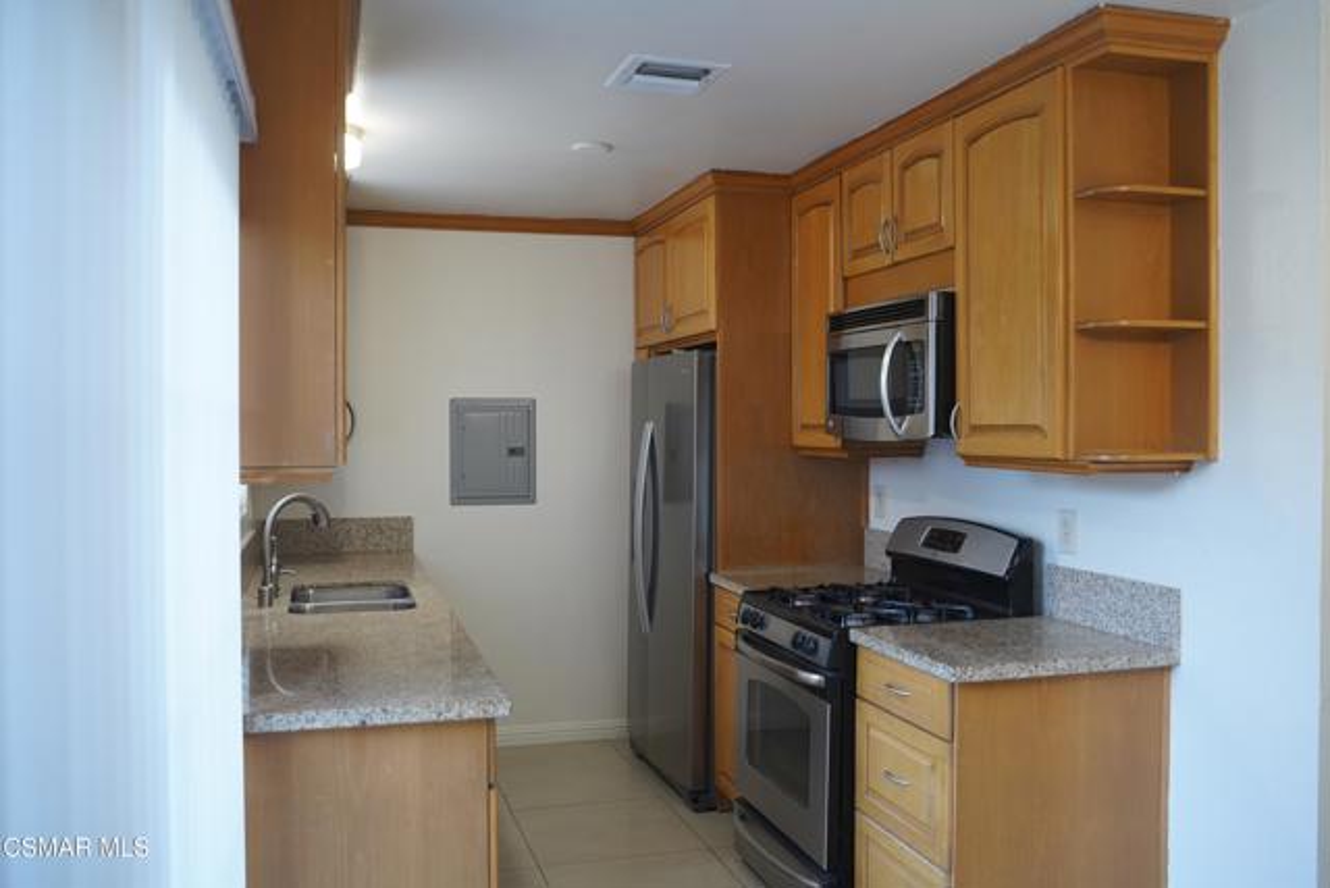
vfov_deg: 42.3
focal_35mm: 31
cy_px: 444
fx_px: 1145
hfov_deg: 60.3
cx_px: 665
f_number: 4
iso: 1000
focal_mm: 31
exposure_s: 1/160
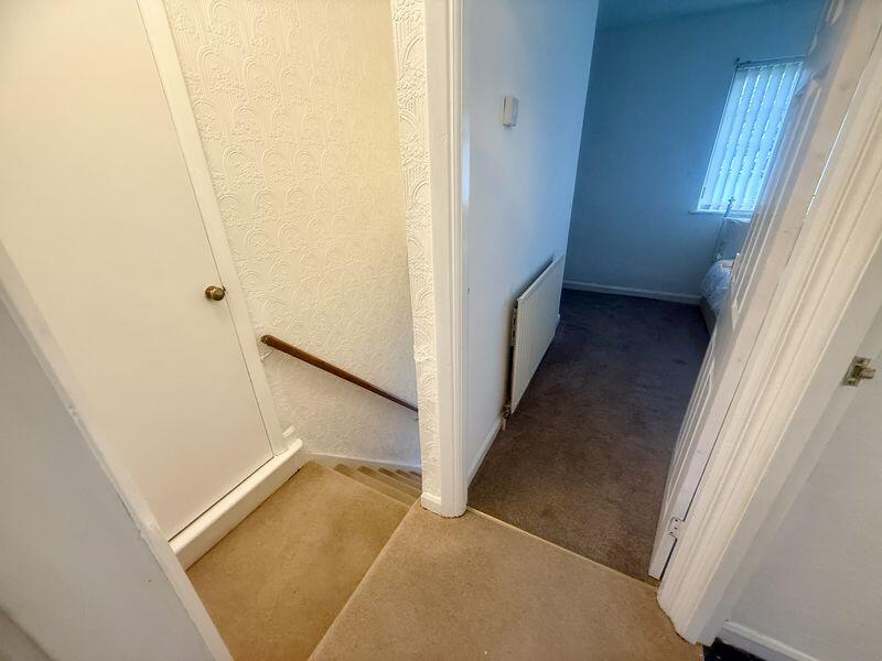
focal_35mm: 14
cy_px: 330
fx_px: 357
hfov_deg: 102.1
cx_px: 441
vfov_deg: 85.7
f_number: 2.2
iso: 250
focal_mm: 2.22
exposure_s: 1/50
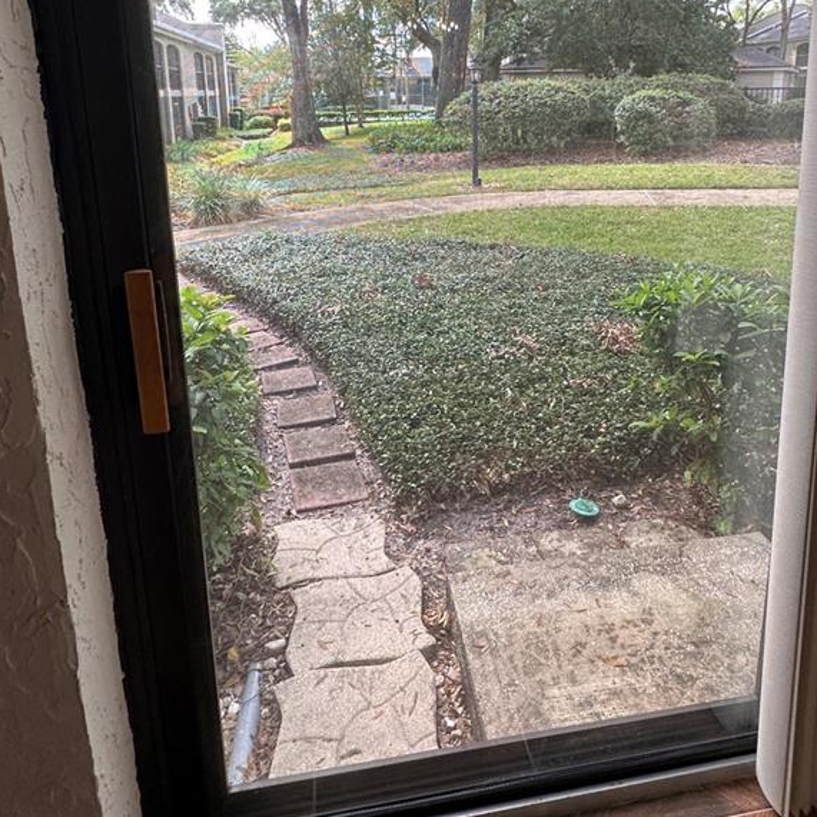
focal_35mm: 26
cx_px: 456
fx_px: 694
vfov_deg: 59.0
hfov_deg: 60.8
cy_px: 249
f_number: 2.2
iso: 100
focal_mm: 2.22
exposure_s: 1/99
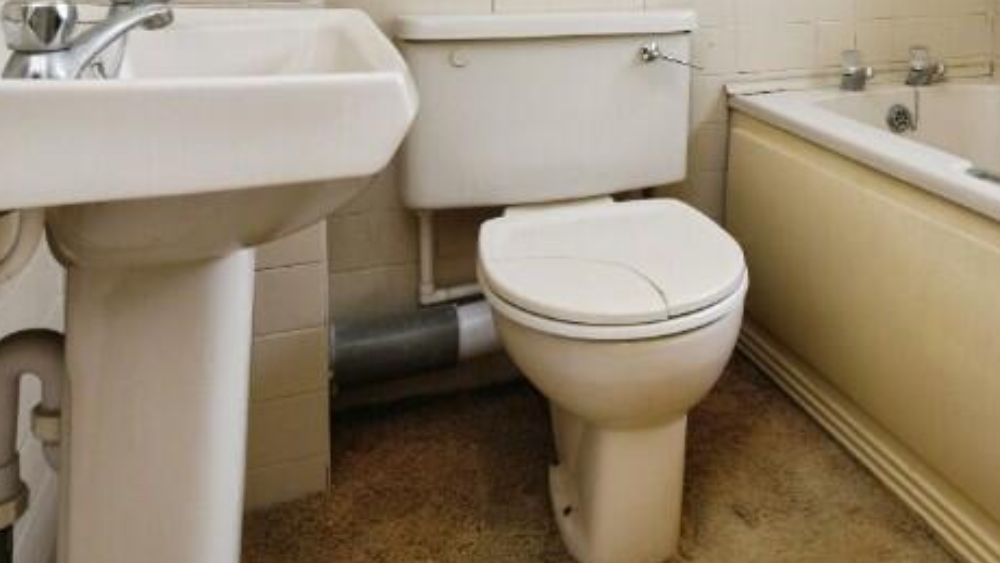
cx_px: 717
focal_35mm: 35
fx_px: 928
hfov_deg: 54.6
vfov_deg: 30.5
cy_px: -42
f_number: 11
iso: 640
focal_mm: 15
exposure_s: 1/60
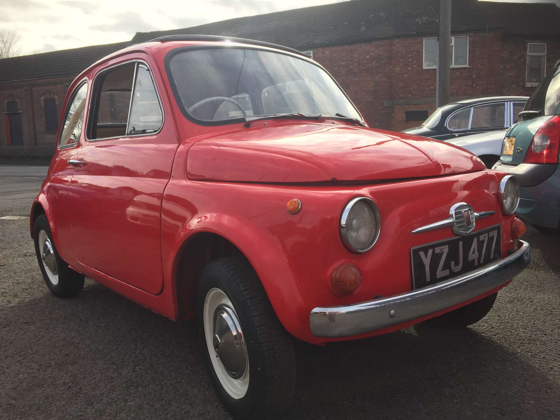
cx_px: 280
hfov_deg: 61.7
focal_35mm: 29
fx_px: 469
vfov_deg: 48.2
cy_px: 210
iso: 32
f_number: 2.2
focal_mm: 4.15
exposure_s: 1/920
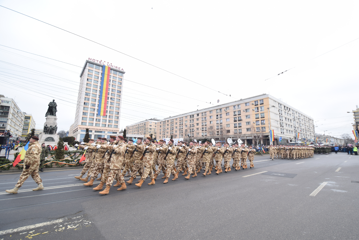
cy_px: 120
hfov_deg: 100.4
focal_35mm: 15
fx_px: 150
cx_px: 180
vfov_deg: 77.3
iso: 160
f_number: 6.3
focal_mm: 10
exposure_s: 1/100
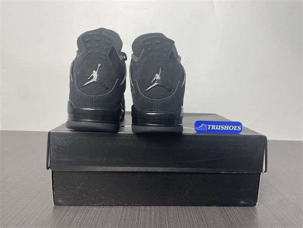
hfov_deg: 67.3
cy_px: 114
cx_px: 152
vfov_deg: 53.1
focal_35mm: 26
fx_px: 228
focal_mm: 4.2
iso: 40
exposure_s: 1/100
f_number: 1.6
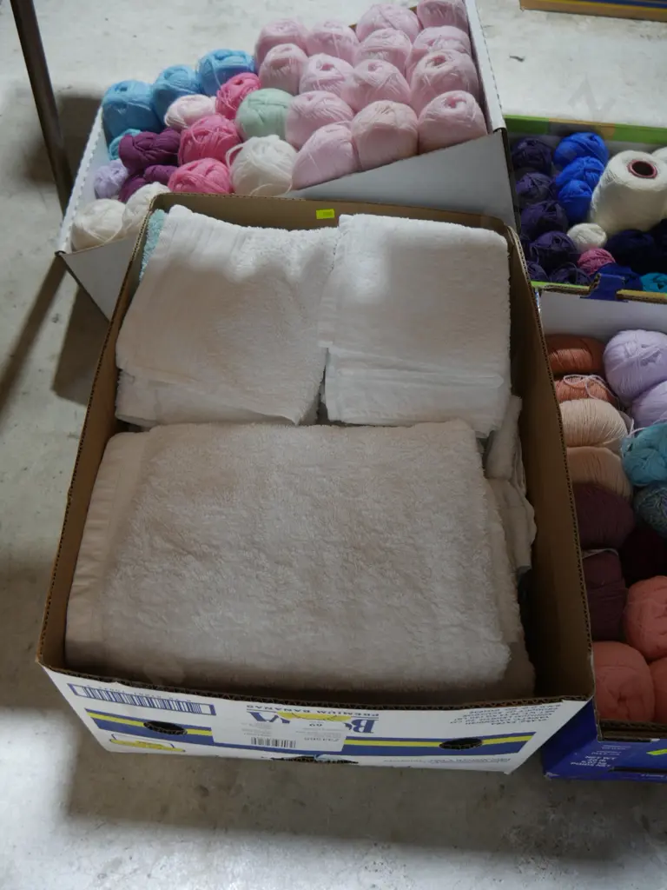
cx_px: 334
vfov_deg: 63.4
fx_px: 719
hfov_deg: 49.7
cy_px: 445
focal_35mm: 28
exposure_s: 1/60
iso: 500
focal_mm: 14
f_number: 3.5
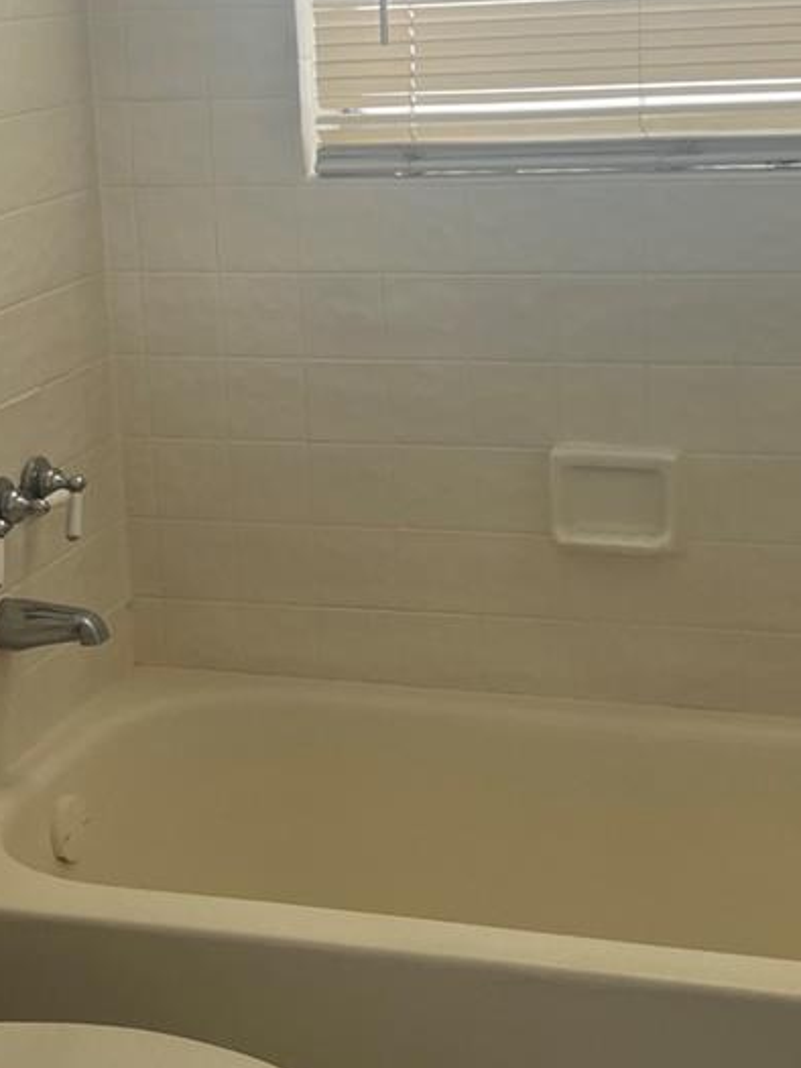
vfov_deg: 25.6
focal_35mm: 76
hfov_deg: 19.4
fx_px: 2344
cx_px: 378
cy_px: 401
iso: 64
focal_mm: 5.7
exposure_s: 1/121
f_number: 1.5
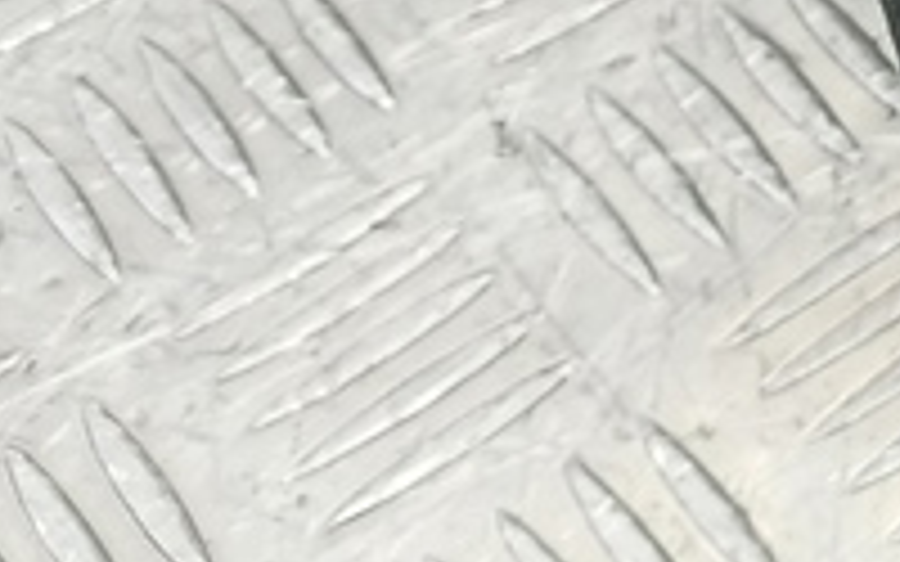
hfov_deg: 12.9
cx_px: 2124
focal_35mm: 125
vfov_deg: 8.8
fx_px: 3066
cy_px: -1048
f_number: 1.6
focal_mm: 4.11
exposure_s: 1/50
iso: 225
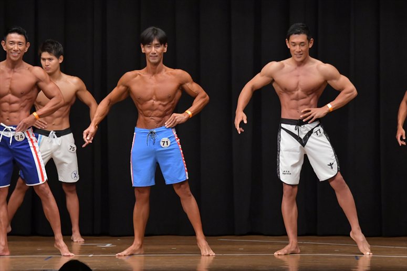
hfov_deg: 9.2
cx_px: 204
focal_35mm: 225
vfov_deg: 6.1
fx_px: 2543
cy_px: 136
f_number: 5.6
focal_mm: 150
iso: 6400
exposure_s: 1/400
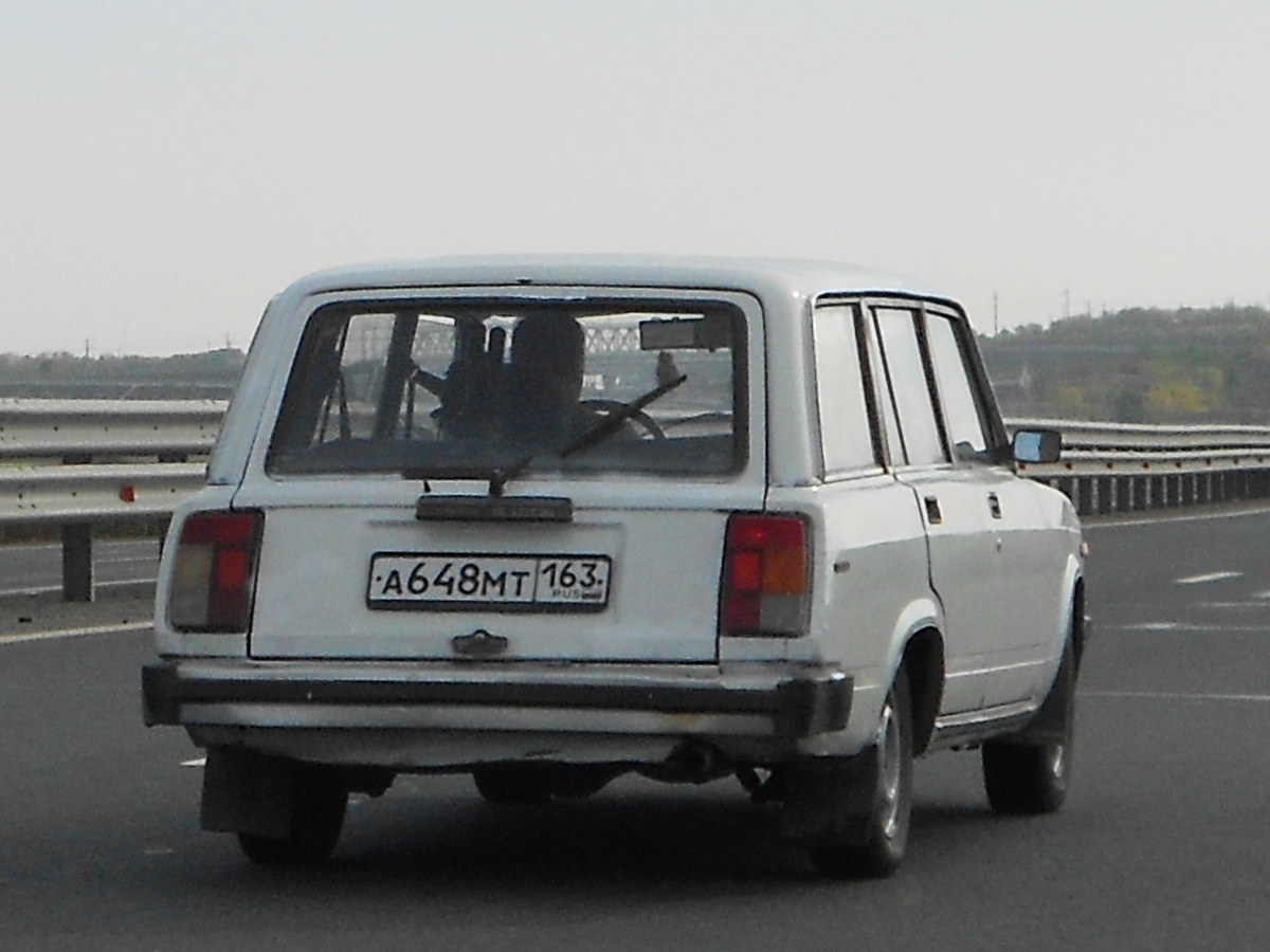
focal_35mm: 49
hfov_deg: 38.9
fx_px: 1798
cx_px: 635
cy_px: 476
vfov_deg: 29.7
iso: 80
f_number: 4.5
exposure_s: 1/800
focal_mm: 8.8
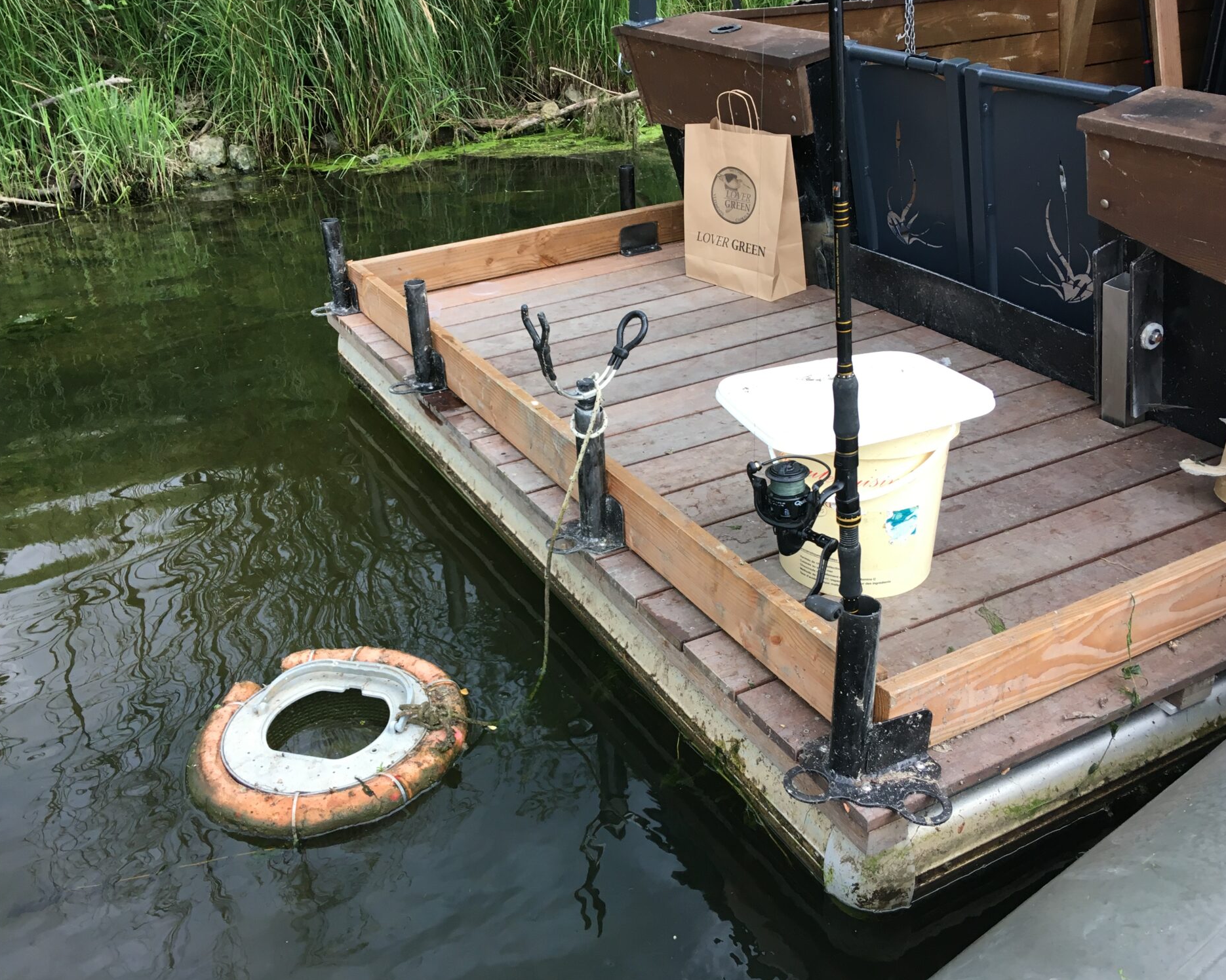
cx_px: 610
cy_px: 483
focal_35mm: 31
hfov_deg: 57.2
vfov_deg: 47.1
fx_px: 1125
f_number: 2.2
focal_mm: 4.15
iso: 25
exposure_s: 1/33
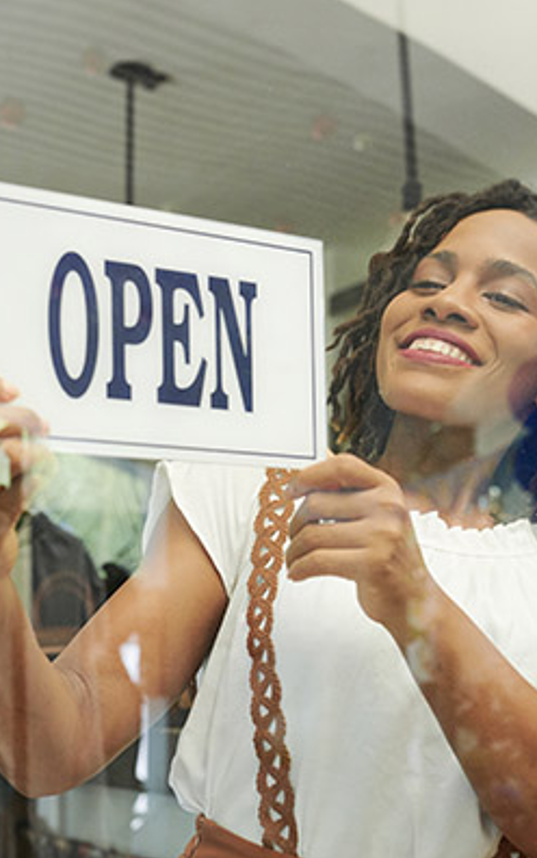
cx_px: 156
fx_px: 1263
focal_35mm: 54
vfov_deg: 37.5
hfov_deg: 23.8
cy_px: 427
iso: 1250
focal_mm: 35
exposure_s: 1/250
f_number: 3.5
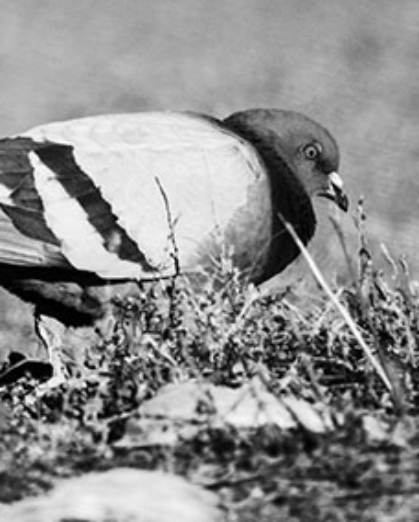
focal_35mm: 1979
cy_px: 282
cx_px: 24
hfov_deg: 0.8
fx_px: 30611
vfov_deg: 1.0
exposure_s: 1/3200
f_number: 13
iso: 4000
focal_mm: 1200
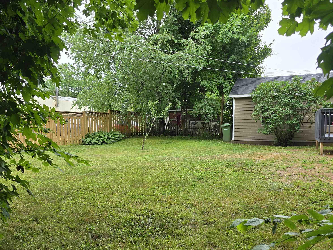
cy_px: 142
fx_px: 289
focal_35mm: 30
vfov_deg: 46.7
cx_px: 154
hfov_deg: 59.9
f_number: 1.7
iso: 20
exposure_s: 1/180
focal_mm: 6.3
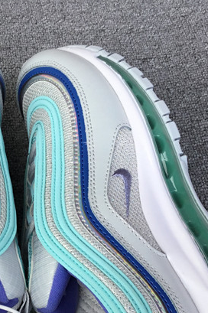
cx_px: 1
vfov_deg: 28.1
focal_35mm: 71
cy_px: 231
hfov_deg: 18.7
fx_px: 616
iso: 25
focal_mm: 3.3
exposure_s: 1/233
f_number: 2.4
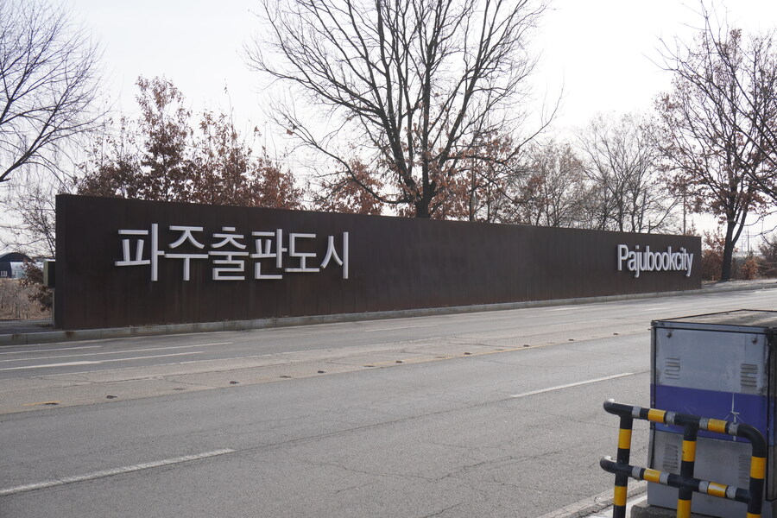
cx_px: 388
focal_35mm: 46
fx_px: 1004
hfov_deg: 42.3
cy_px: 259
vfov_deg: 28.9
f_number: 8
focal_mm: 31
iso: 100
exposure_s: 1/160
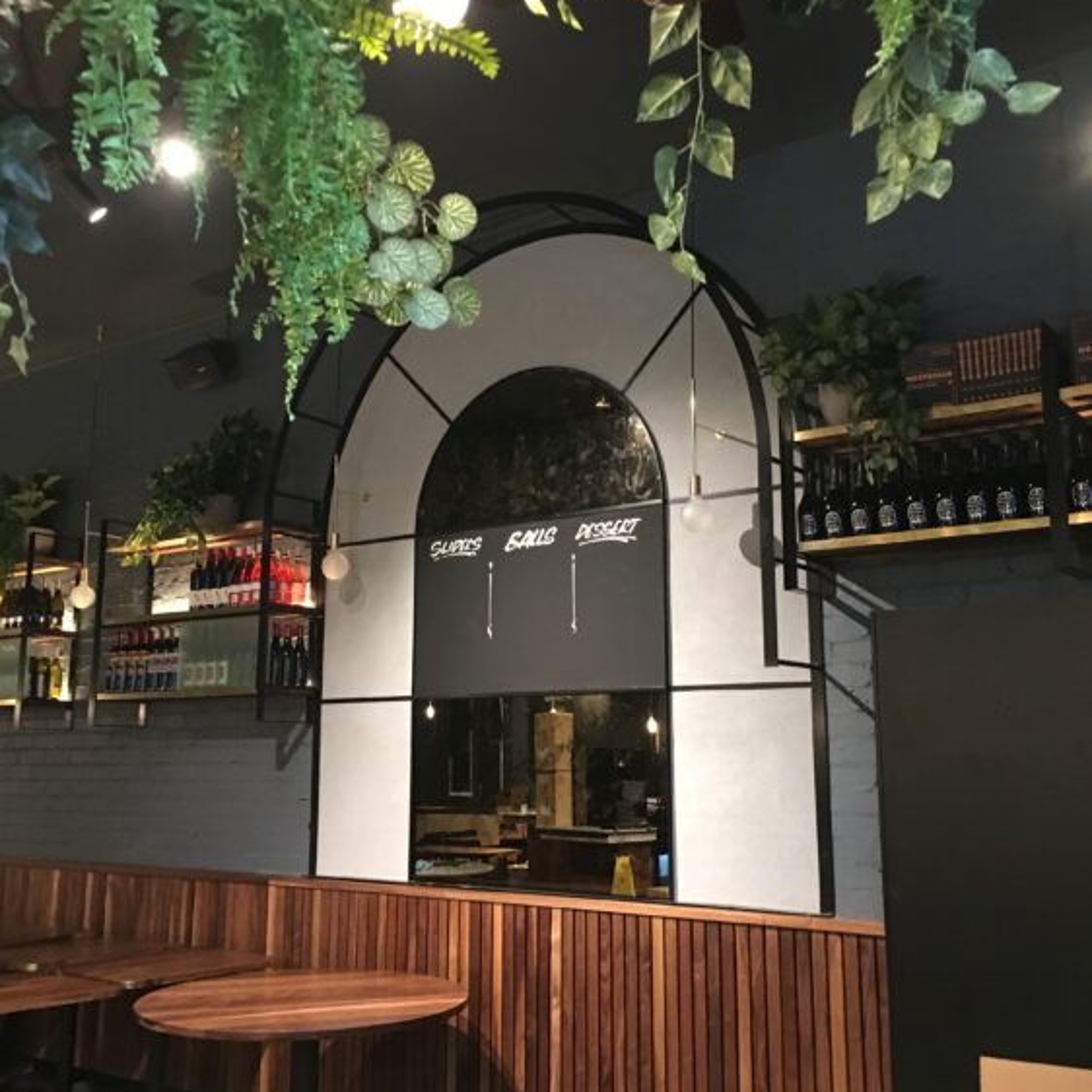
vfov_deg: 47.2
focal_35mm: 35
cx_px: 560
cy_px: 546
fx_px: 1249
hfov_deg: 47.2
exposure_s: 1/8
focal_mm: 4.15
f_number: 2.2
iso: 125
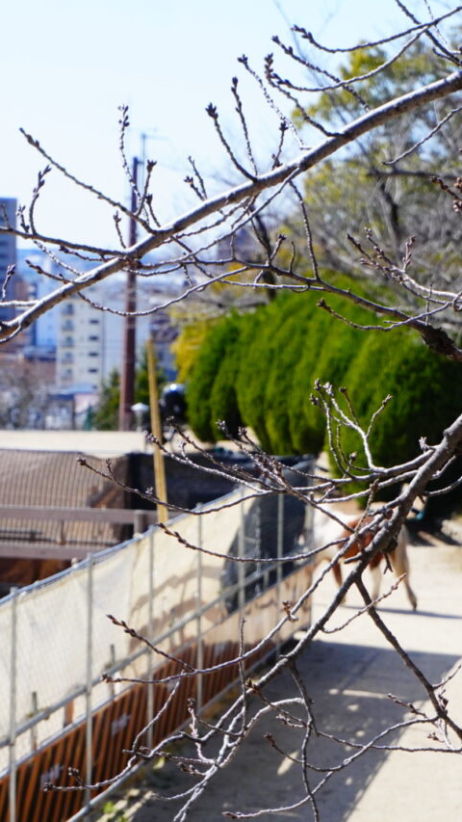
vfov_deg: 18.2
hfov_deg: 10.3
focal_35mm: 118
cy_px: 411
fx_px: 2569
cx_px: 307
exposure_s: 1/2500
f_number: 5.6
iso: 800
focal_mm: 50
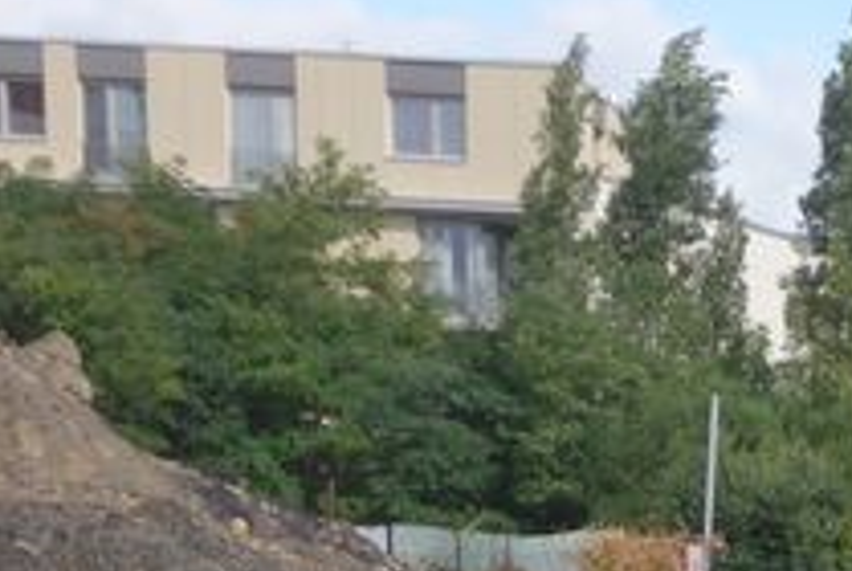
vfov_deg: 9.3
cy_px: 1230
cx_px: 2014
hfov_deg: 12.1
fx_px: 3247
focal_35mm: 137
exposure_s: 1/200
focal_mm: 10.4
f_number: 5.6
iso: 125
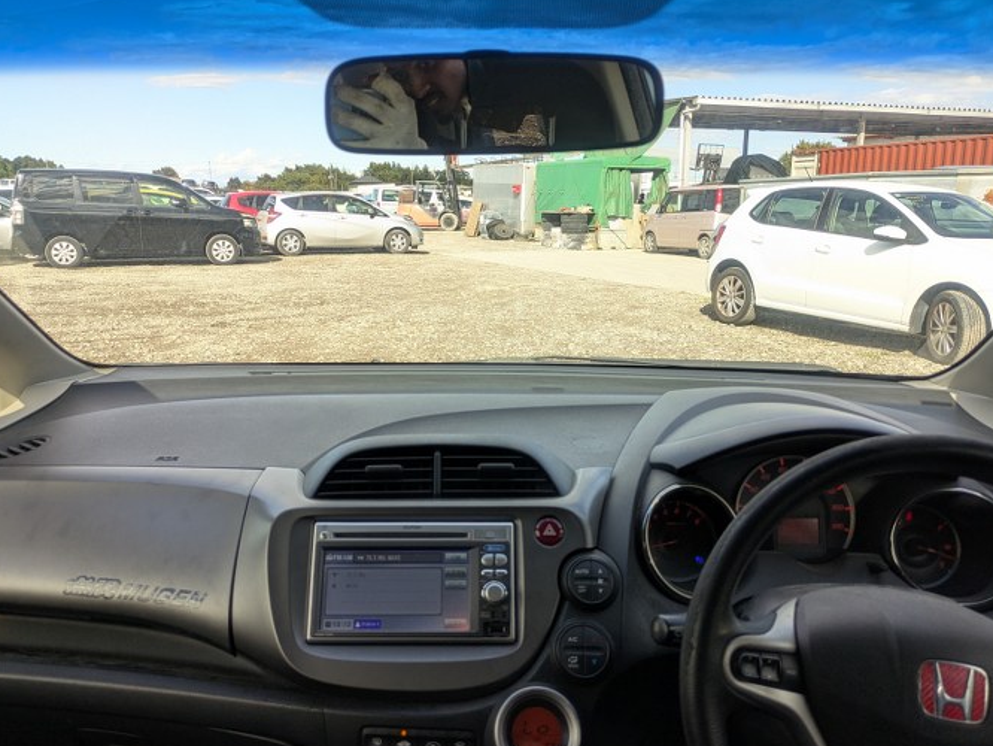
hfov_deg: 59.9
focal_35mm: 30
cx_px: 508
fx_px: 861
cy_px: 380
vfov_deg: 46.8
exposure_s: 1/618
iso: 45
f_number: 1.89
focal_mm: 5.43
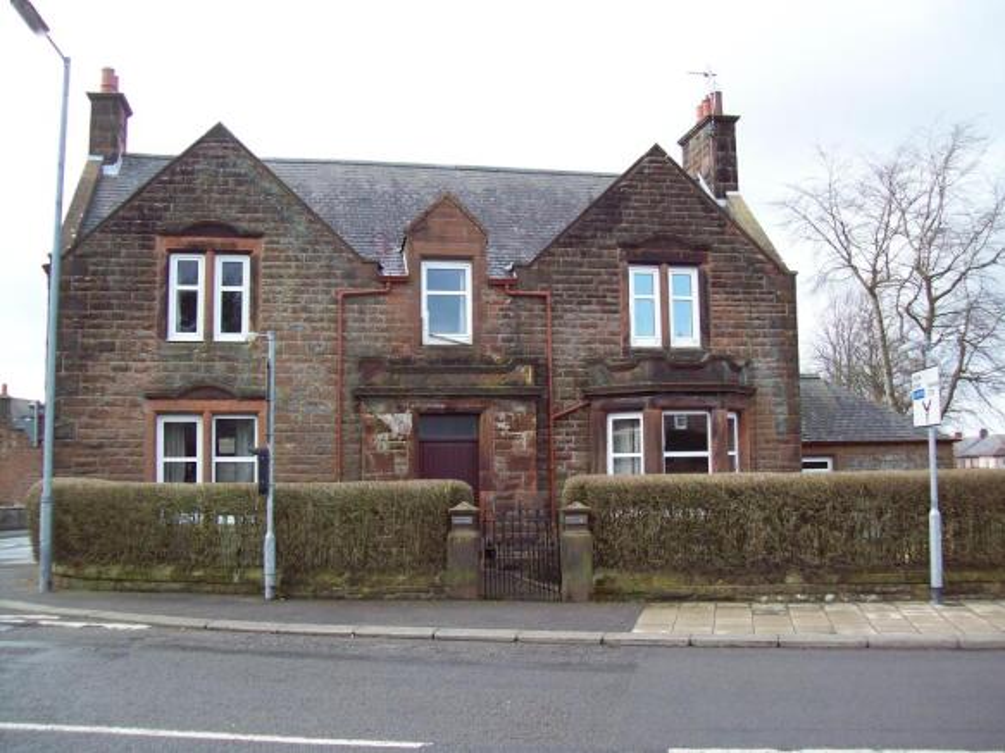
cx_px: 502
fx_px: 1045
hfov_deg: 51.4
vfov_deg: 39.6
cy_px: 376
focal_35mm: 36
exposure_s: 1/285
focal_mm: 6
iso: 80
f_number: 2.7
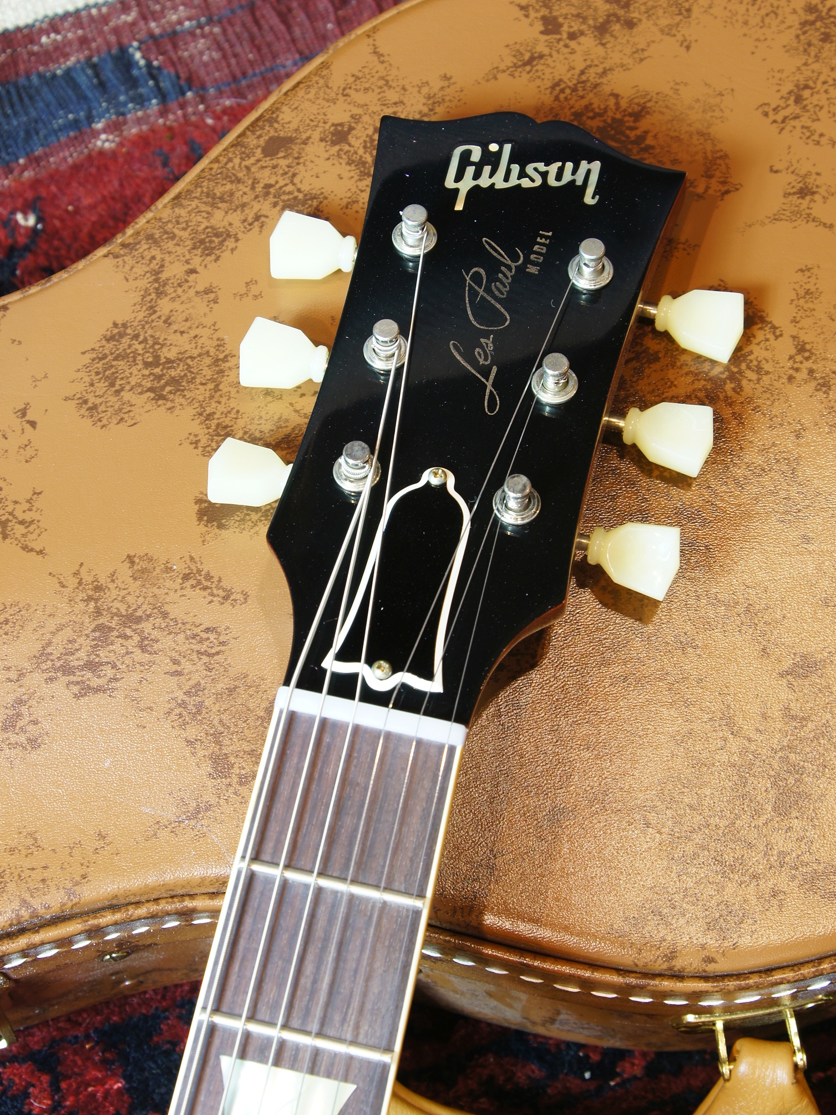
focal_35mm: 82
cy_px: 487
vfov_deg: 23.8
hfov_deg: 18.0
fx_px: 2641
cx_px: 416
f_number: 9
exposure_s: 1
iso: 100
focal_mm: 50
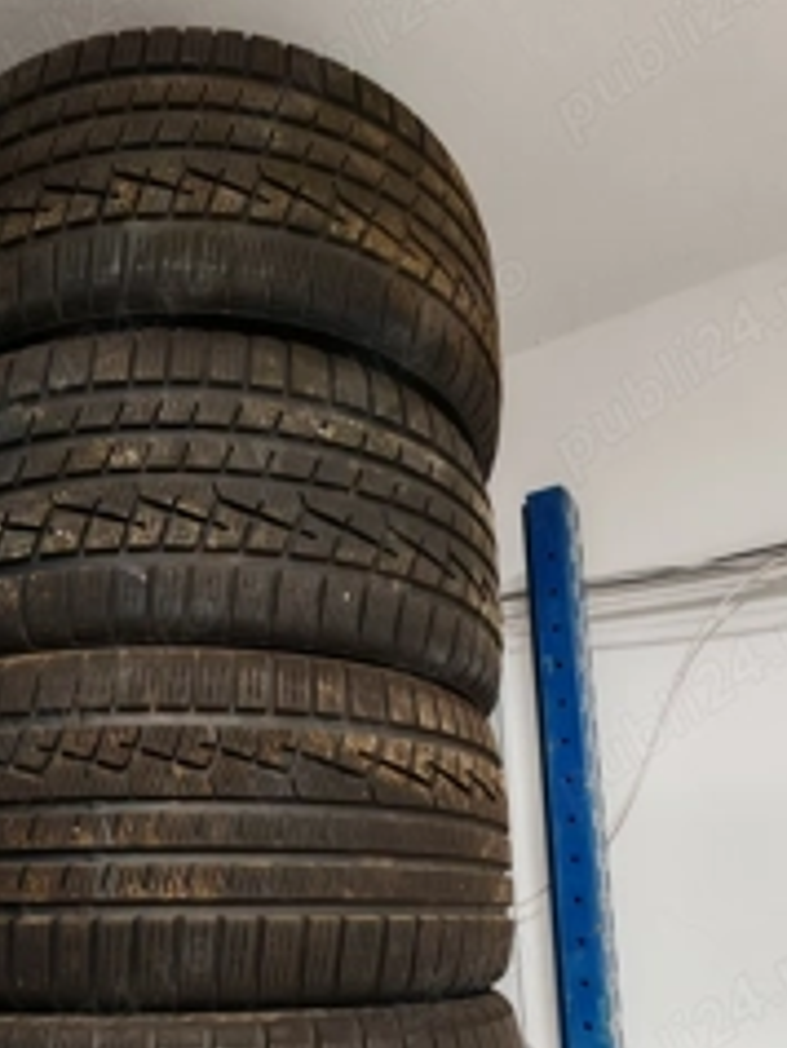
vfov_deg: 61.9
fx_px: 818
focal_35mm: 27
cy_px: 774
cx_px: 230
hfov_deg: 50.0
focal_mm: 1.96
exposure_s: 1/33
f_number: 2.2
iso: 500
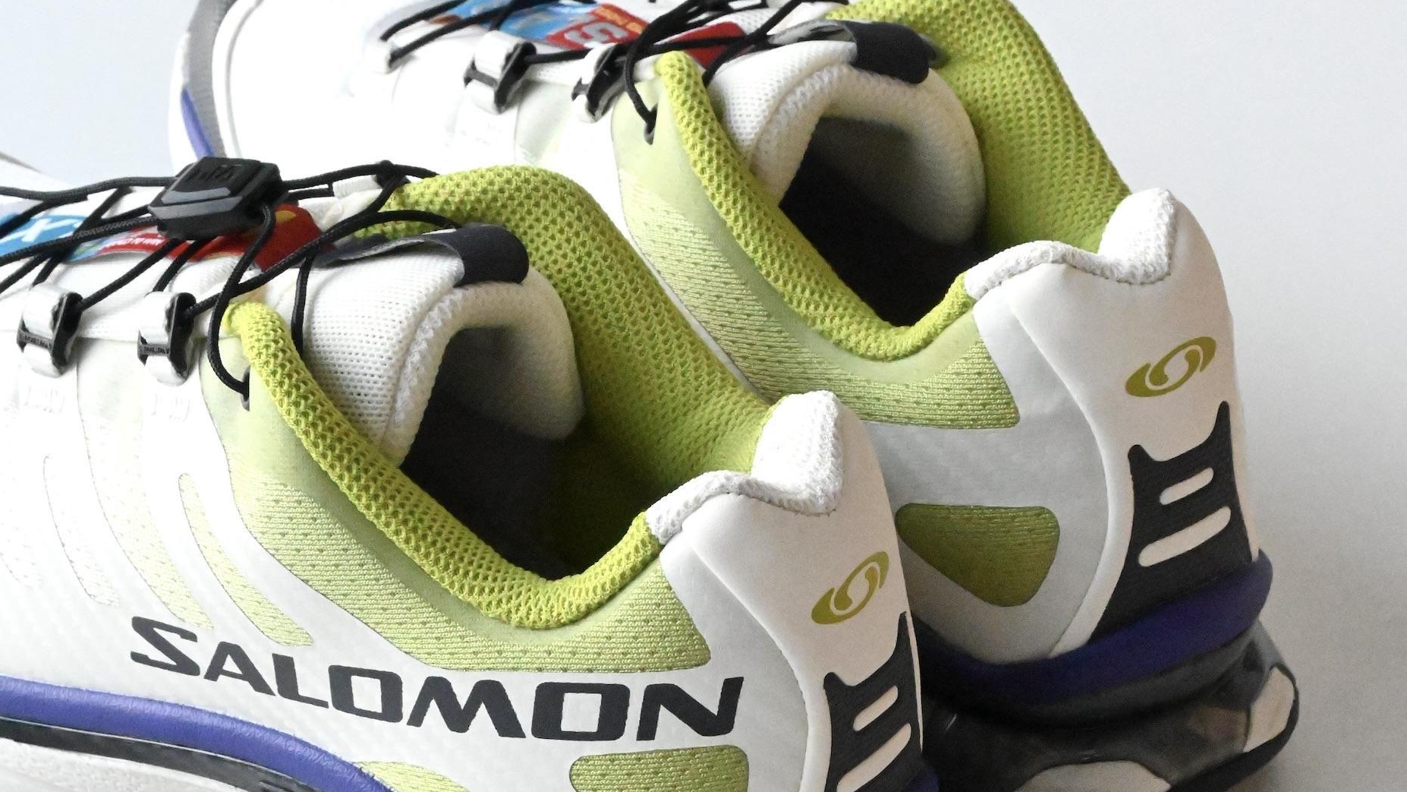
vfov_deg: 10.3
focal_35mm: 118
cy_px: 575
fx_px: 4402
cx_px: 704
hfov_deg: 18.2
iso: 12800
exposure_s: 1/640
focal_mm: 50
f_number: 13
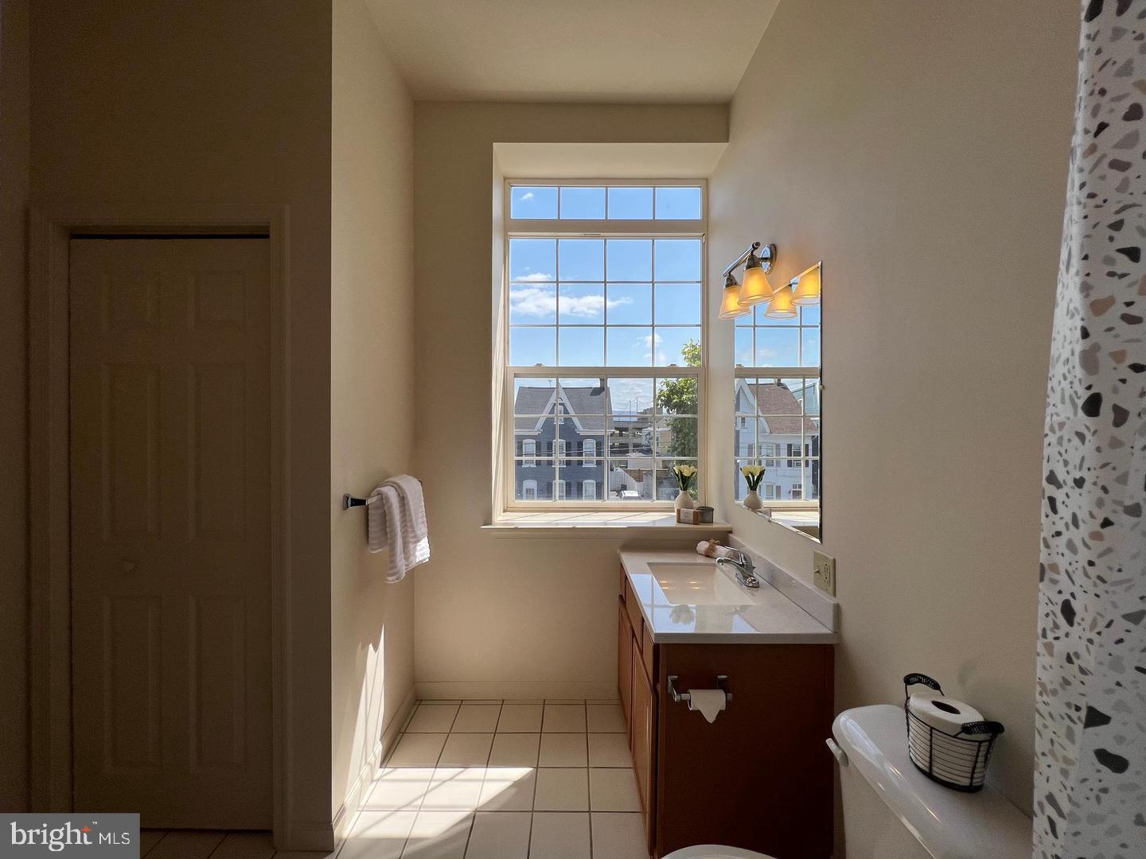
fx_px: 430
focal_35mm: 13
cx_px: 573
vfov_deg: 89.9
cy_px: 430
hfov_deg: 106.2
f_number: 1.8
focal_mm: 1.57
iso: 32
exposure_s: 1/1054
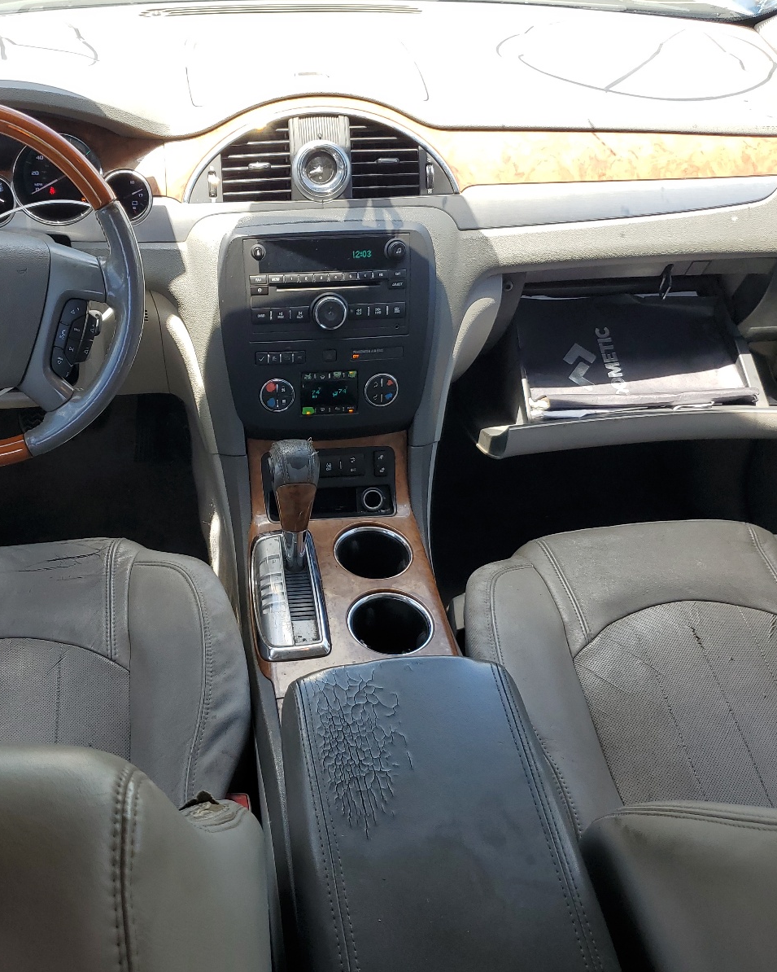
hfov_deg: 42.9
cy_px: 488
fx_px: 977
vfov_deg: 52.8
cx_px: 277
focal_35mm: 34
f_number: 1.5
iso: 50
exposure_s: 1/333
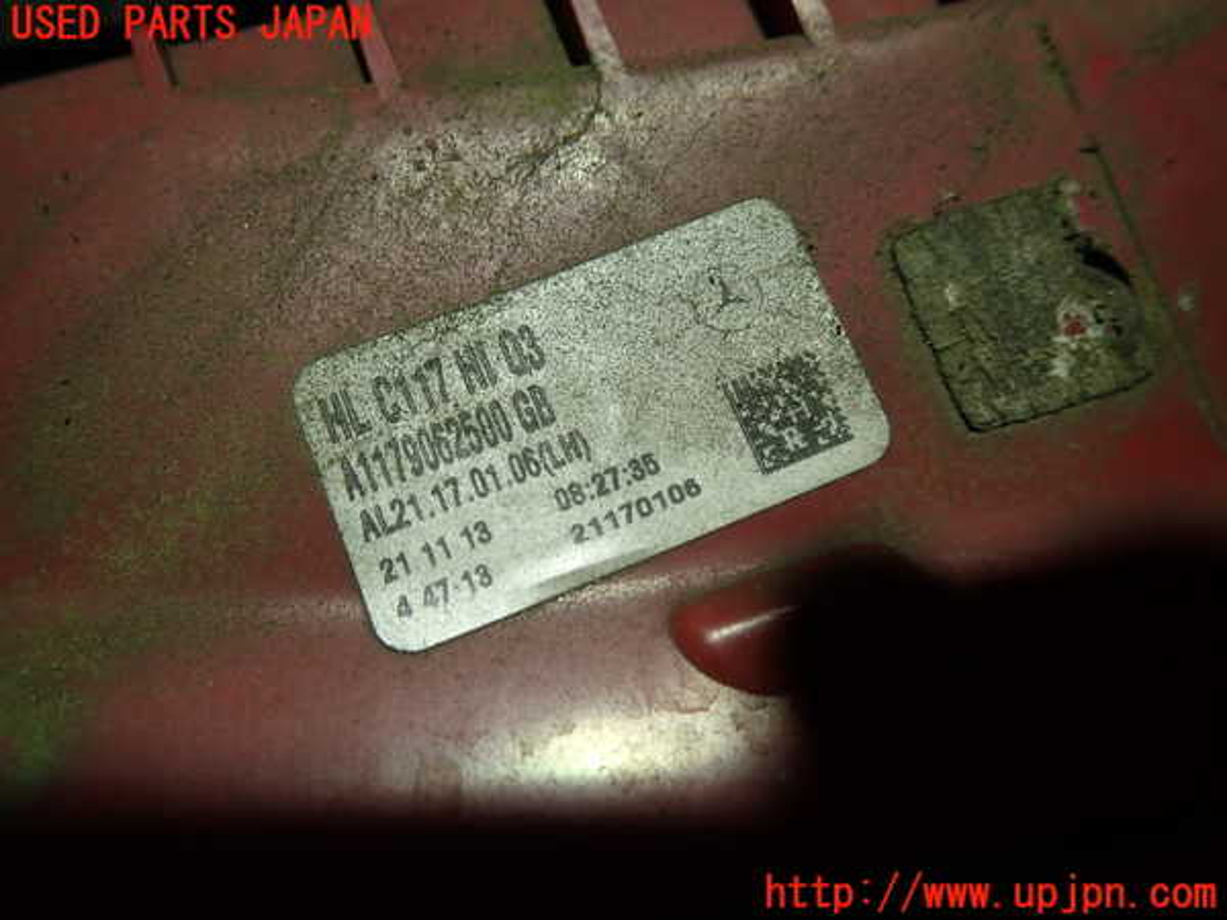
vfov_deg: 54.9
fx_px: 886
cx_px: 614
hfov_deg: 69.4
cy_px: 460
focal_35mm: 25
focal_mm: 4.5
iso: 160
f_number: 2
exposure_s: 1/60
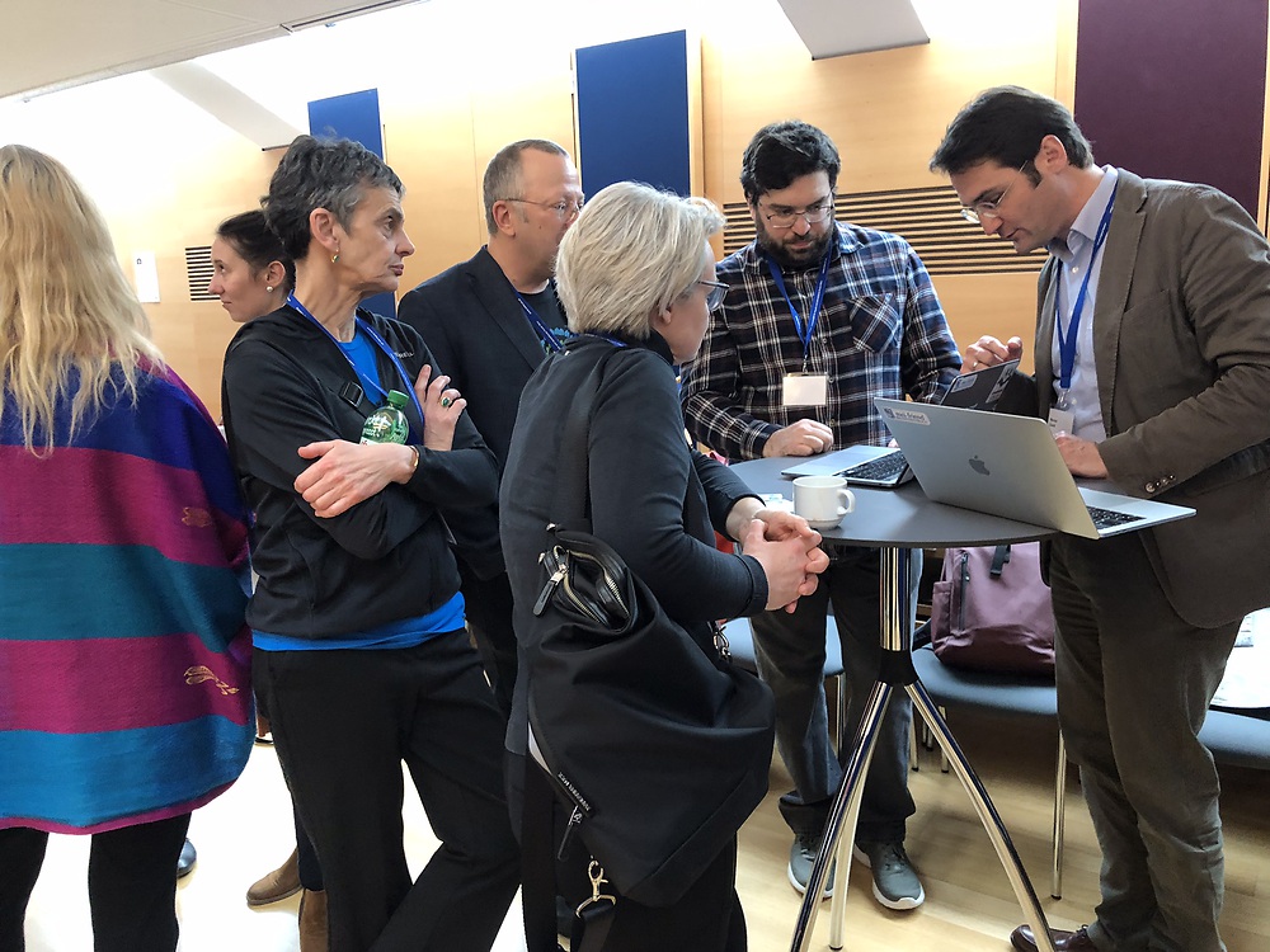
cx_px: 635
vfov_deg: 49.7
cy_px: 476
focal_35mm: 28
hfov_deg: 63.4
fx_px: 1027
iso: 64
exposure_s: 1/15
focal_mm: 4
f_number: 1.8
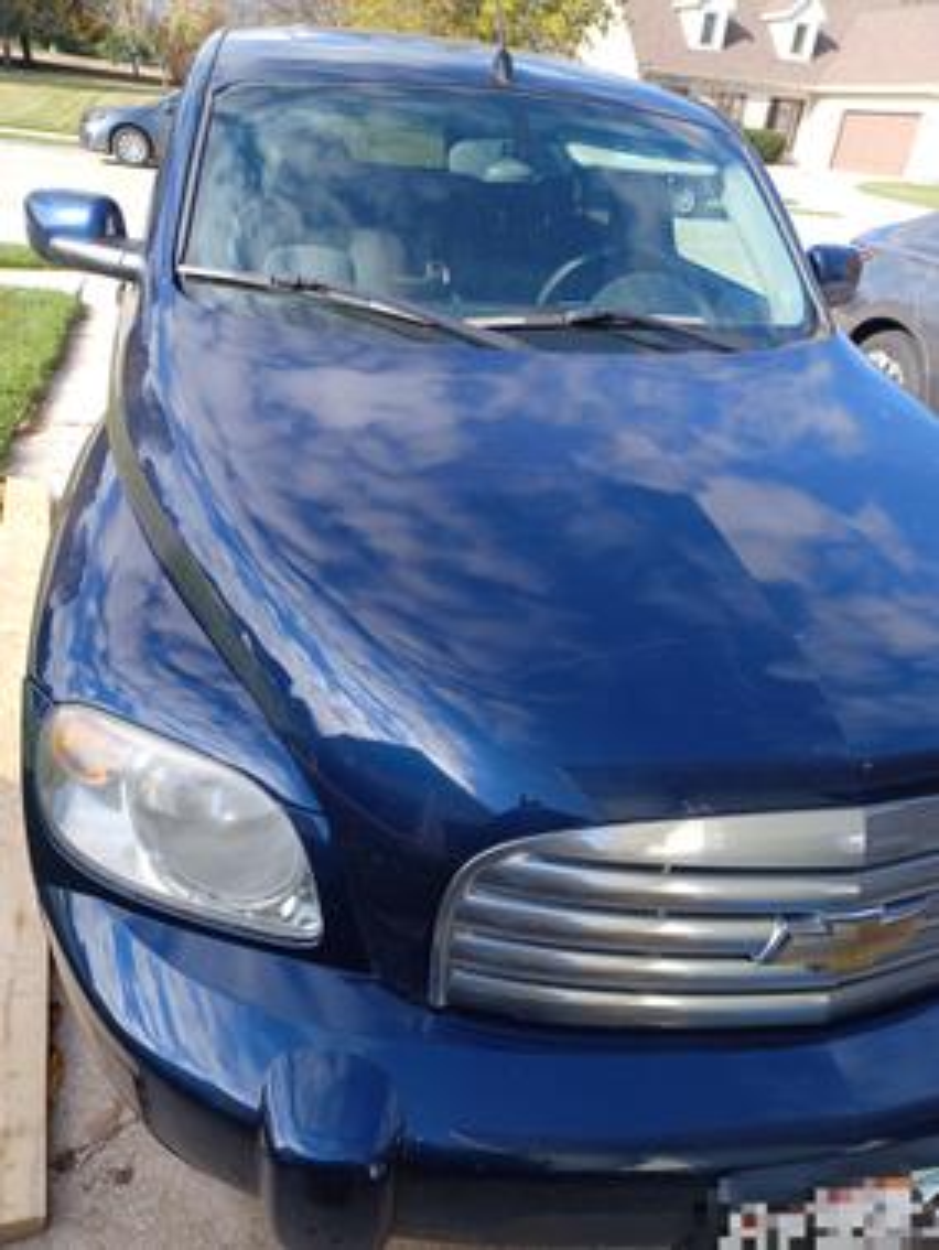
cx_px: 470
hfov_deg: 54.9
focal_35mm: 25
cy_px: 625
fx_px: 903
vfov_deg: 69.4
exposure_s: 1/161
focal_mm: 4.6
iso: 32
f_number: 1.8
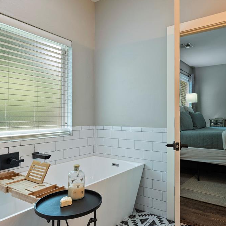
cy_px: 113
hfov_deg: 60.3
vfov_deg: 60.9
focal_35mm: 26
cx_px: 138
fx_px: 192
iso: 200
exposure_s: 1/5
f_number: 8
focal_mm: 10
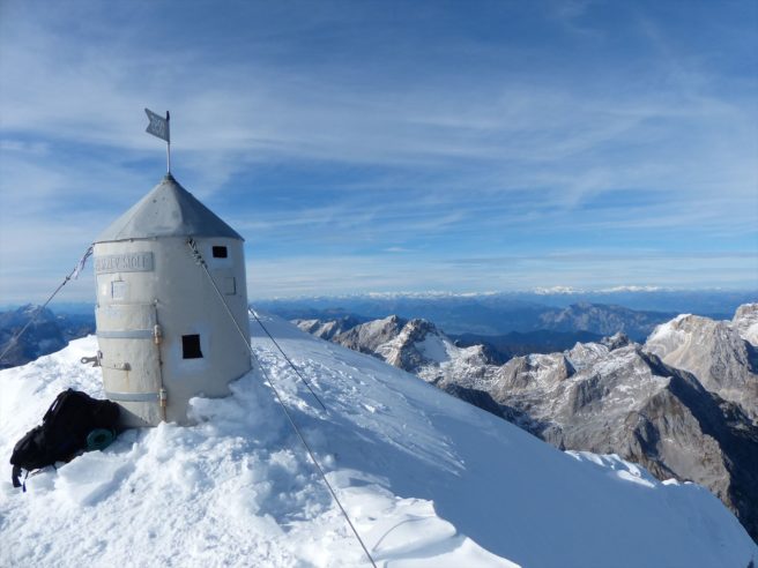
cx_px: 379
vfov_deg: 54.9
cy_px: 284
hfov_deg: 69.4
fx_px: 547
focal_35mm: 25
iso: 100
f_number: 4
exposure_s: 1/1600
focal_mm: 4.5
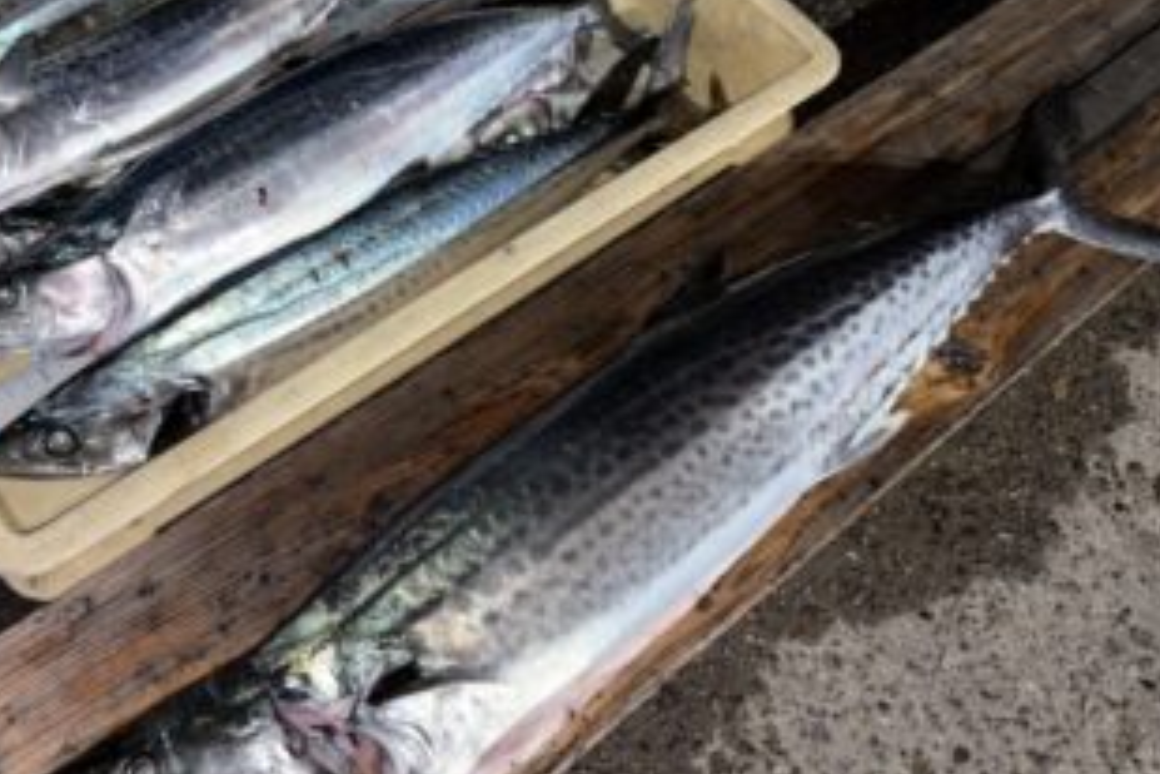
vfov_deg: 37.8
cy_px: 357
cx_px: 481
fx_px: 1128
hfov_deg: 54.2
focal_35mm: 35
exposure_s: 1/9
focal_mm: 5.96
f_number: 1.6
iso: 64
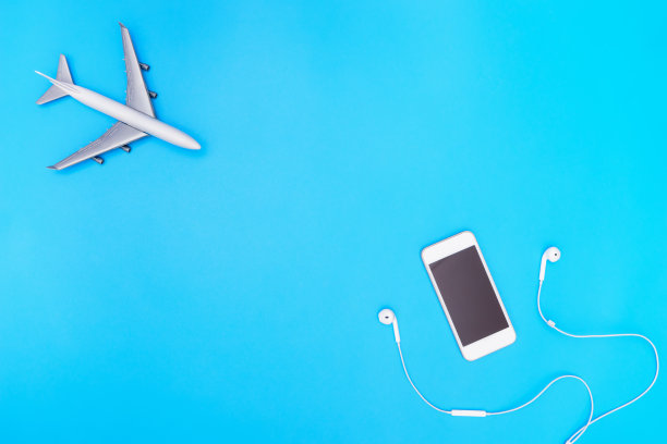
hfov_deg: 51.9
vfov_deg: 35.9
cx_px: 334
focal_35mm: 37
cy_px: 222
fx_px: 685
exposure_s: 1/2
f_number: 7.1
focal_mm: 37
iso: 100
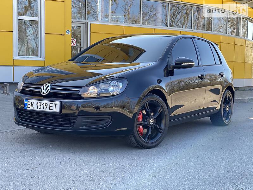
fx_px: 380
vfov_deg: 28.0
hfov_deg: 36.8
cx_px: 126
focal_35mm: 52
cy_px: 95
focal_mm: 6
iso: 32
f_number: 2
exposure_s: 1/122
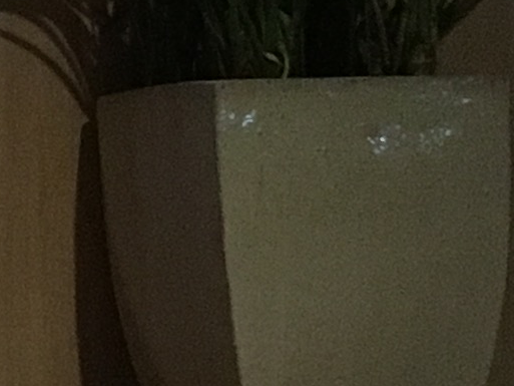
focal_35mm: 228
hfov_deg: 8.0
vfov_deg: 6.5
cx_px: -728
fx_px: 3386
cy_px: 147
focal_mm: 4.15
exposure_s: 1/17
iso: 200
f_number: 2.2
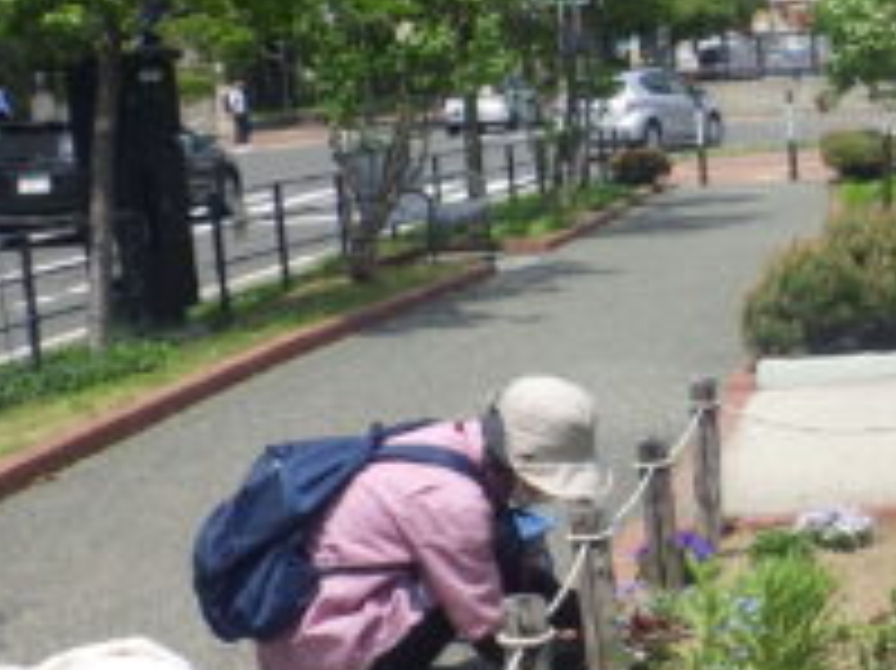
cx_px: 957
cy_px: 470
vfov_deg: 18.3
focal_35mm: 80
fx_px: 2069
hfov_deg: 23.1
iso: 125
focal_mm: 5
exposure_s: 1/800
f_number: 4.2
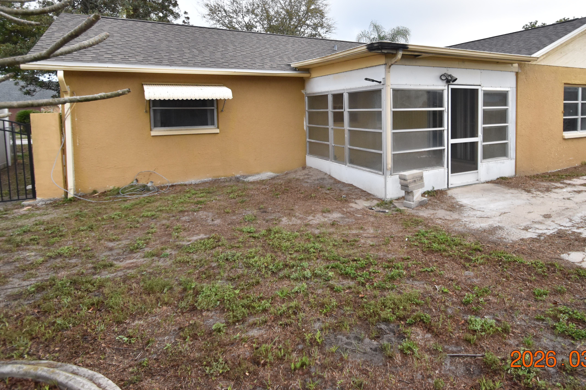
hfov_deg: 80.0
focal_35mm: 21
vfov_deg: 58.0
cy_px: 127
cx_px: 359
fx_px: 342
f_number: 3.5
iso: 800
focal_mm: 10
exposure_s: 1/2000
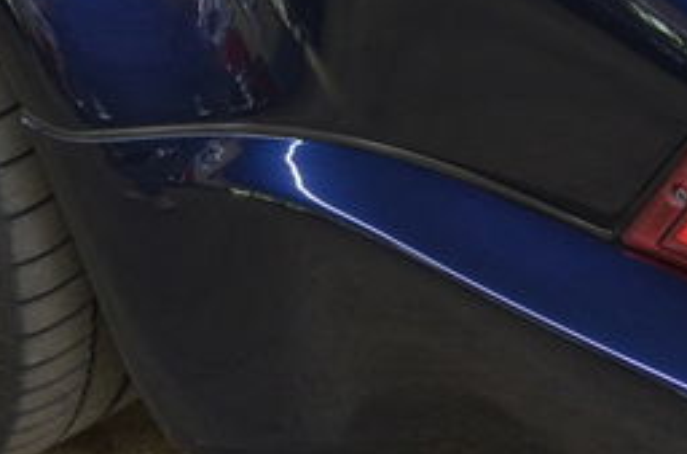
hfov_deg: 20.5
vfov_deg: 13.4
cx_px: 526
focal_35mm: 99
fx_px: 1883
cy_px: -62
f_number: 3.8
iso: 800
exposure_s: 1/40
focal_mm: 22
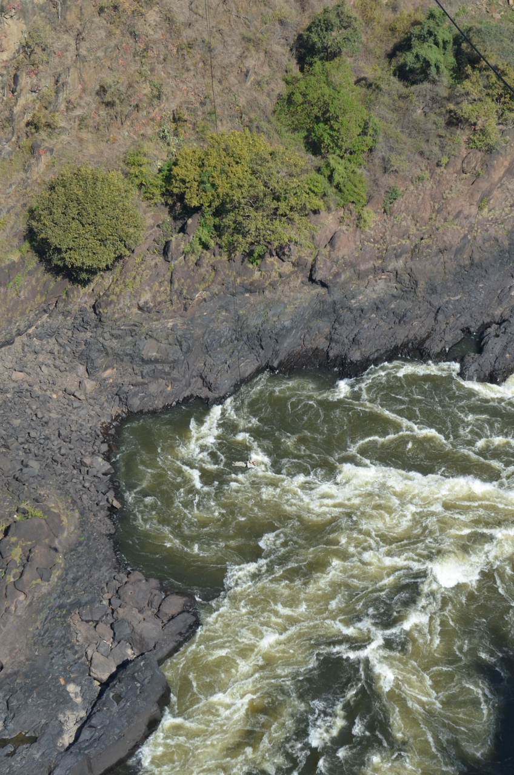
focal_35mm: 82
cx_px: 257
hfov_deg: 16.5
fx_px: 1774
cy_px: 388
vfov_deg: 24.7
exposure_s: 1/250
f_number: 8
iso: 140
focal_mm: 55
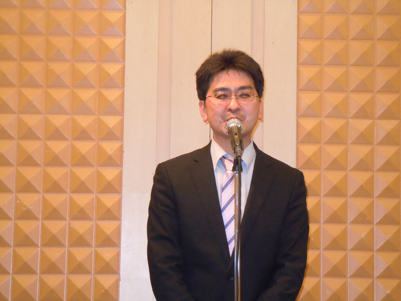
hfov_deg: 19.3
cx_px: 200
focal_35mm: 102
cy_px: 150
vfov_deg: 14.5
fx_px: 1182
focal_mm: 18.3
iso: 800
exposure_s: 1/50
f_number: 4.5
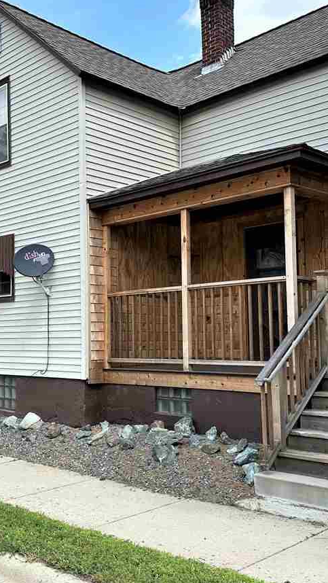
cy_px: 292
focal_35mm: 39
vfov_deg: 51.6
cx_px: 91
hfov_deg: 30.1
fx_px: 603
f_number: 1.78
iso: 80
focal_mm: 6.86
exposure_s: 1/2469
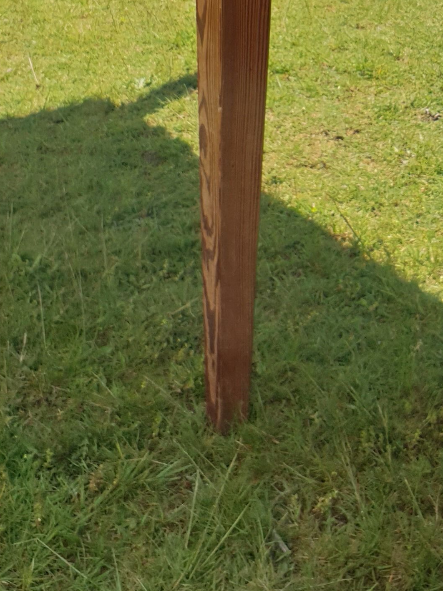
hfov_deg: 19.7
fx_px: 1263
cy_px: -95
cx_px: 365
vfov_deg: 24.2
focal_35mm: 74
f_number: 2.4
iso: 50
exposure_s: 1/1176
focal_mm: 4.3
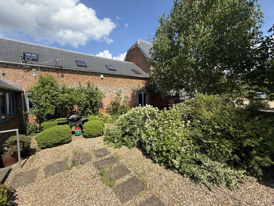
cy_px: 103
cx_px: 137
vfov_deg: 85.7
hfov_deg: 102.1
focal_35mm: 14
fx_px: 111
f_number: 2.2
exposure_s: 1/1339
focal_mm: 2.22
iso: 50
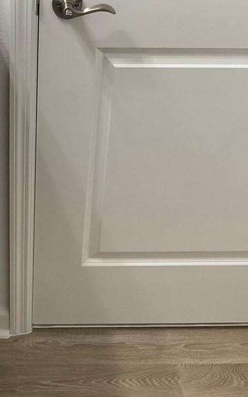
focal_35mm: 80
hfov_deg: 16.2
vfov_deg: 25.2
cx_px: 40
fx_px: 866
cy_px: 339
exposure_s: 1/60
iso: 64
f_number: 1.8
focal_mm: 3.99
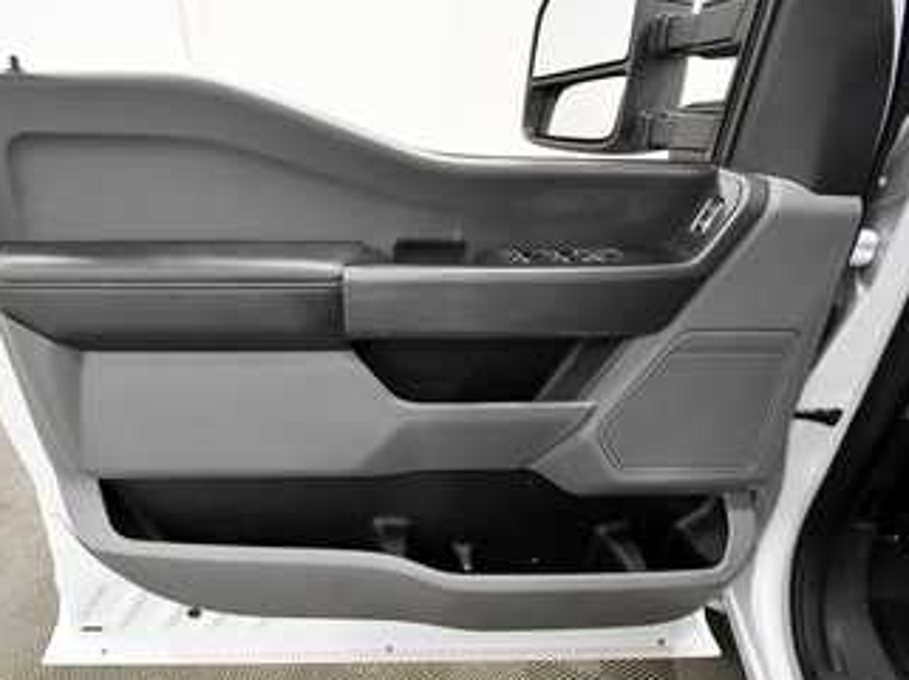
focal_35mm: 18
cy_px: 370
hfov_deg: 87.0
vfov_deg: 71.3
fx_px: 472
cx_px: 374
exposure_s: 1/125
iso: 1600
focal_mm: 10
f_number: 4.5
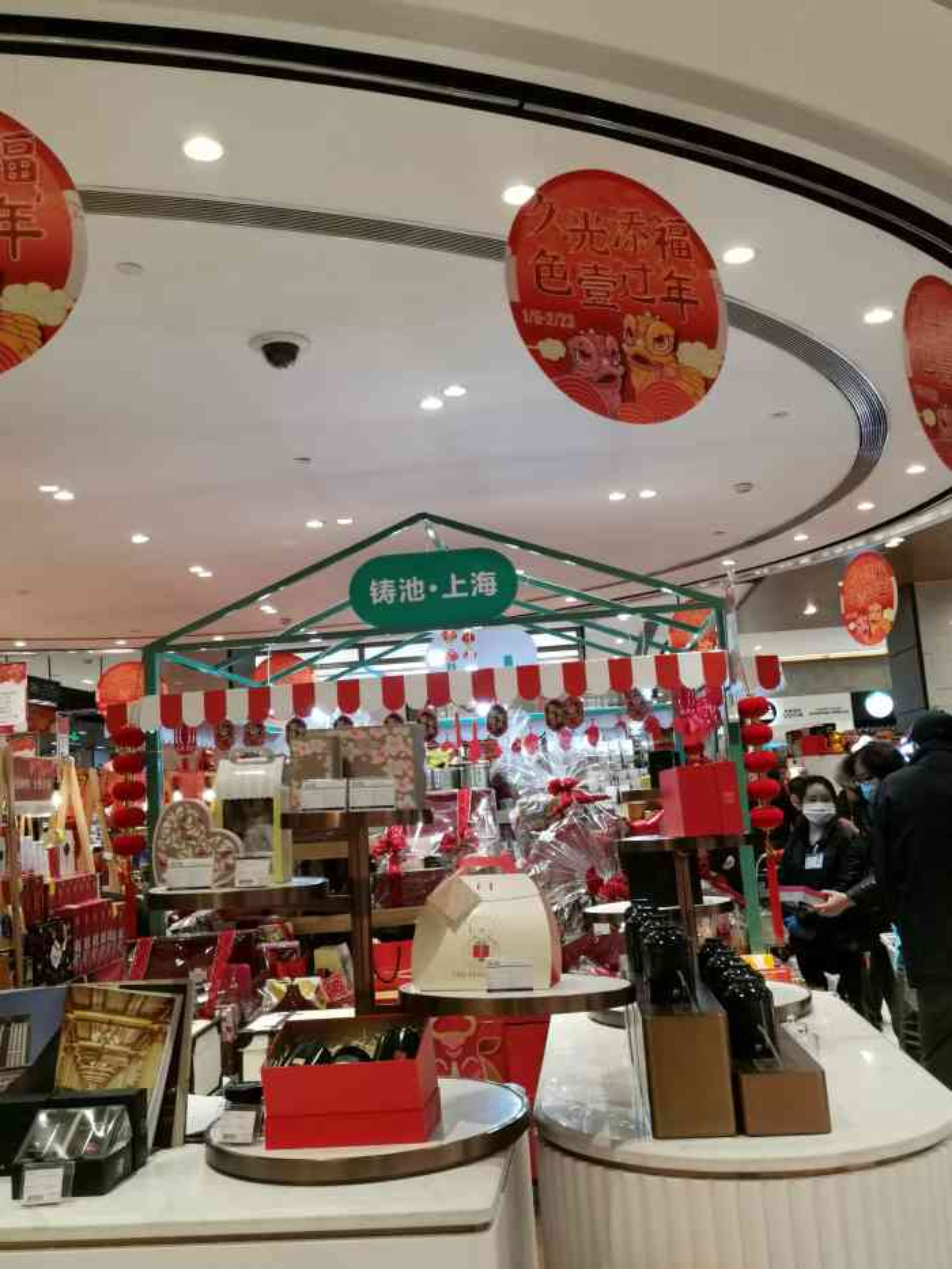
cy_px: 634
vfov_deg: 56.8
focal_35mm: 32
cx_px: 476
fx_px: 1173
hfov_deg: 44.2
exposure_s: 1/100
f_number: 1.8
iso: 250
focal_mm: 4.75
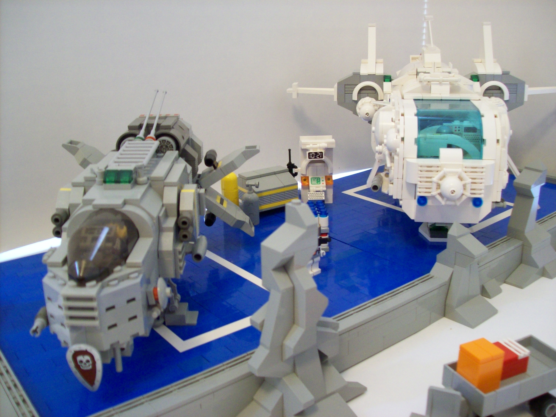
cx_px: 278
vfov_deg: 39.6
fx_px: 578
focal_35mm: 36
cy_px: 208
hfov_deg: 51.4
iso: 176
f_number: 2.7
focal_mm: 6
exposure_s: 1/8
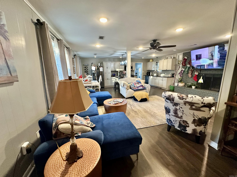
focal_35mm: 14
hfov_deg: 102.1
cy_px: 88
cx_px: 118
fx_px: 96
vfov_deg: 85.7
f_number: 2.2
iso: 400
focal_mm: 2.22
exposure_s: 1/60
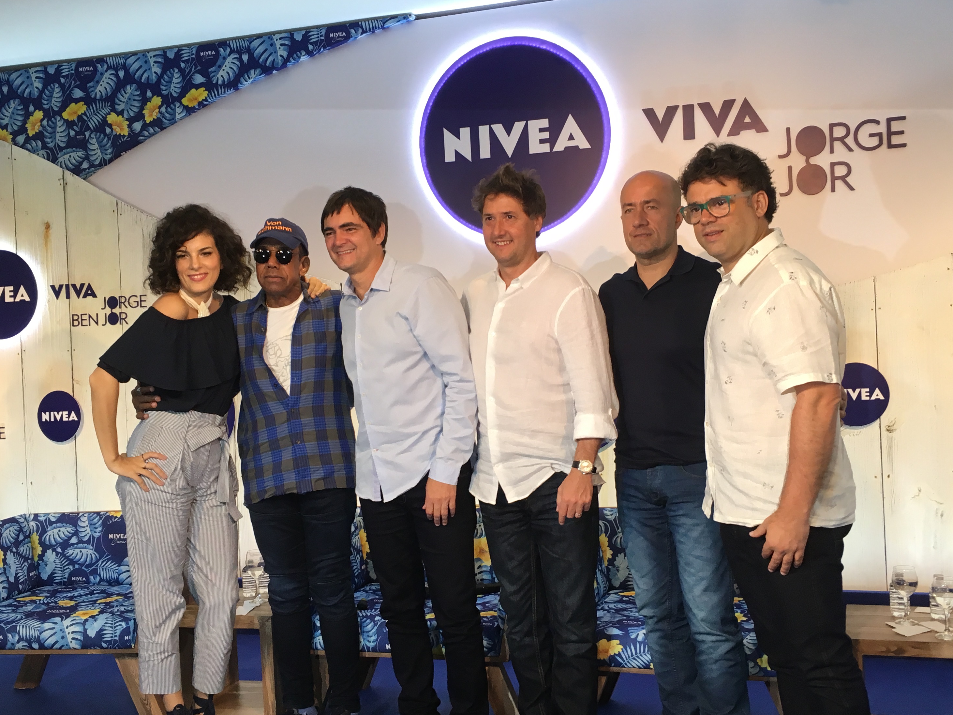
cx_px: 484
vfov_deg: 36.0
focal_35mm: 40
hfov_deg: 46.8
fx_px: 1101
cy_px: 362
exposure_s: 1/30
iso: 50
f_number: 2.2
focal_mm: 4.15
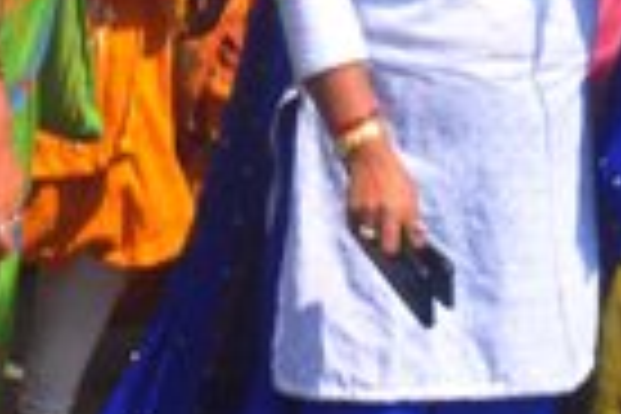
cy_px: 196
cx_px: -274
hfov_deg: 8.6
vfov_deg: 5.8
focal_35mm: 235
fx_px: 4052
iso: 200
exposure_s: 1/250
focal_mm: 27
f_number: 9
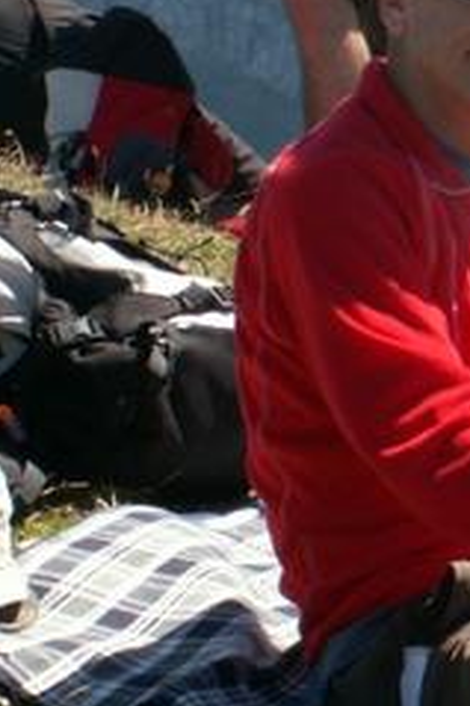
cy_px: 121
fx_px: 4099
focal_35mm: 209
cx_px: 896
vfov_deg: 9.8
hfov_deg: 6.4
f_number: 6.3
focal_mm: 12.44
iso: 50
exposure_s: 1/125
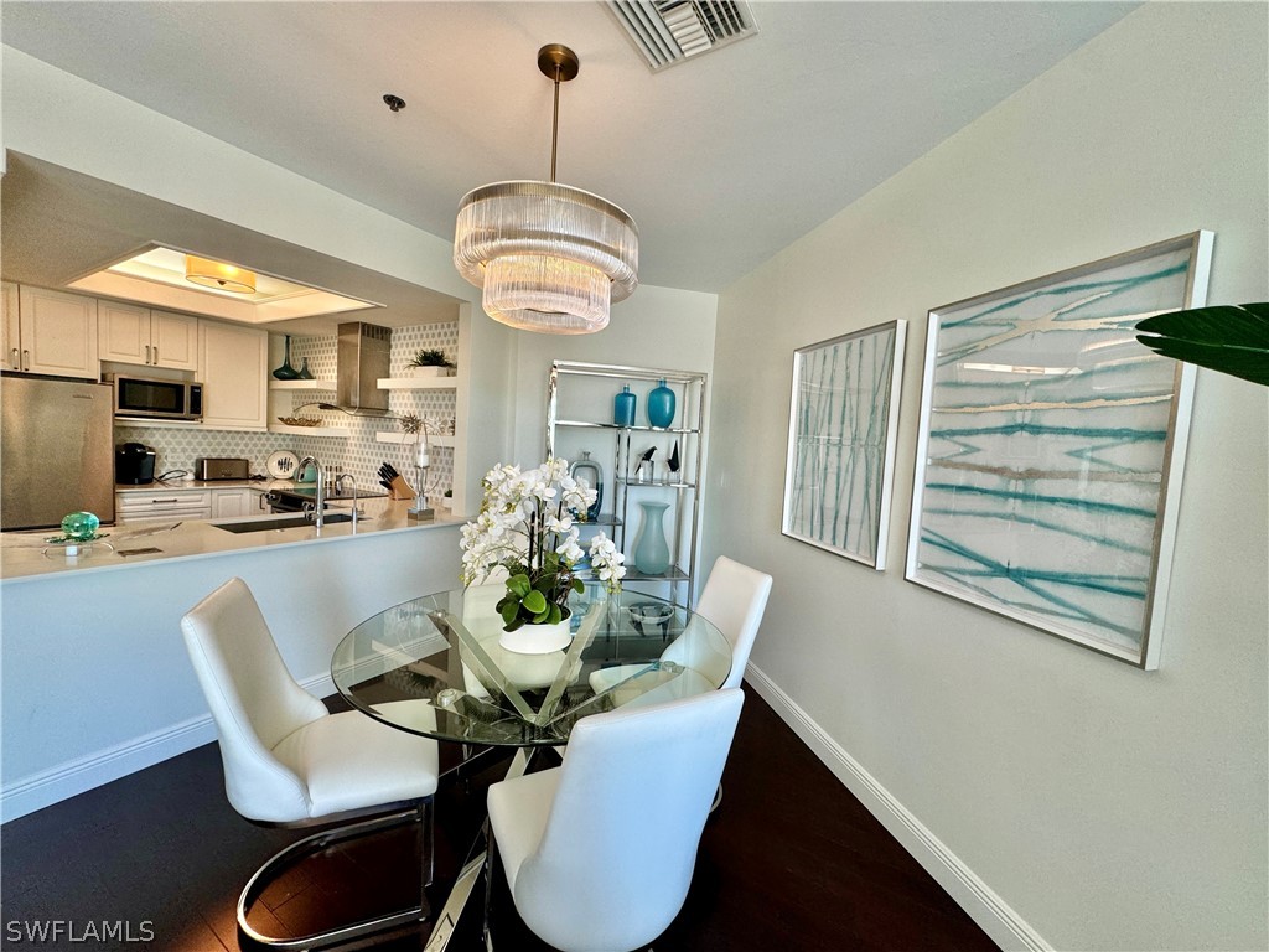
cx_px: 634
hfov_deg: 102.1
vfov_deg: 85.7
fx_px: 513
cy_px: 476
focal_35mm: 14
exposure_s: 1/120
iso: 125
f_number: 2.2
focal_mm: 2.22
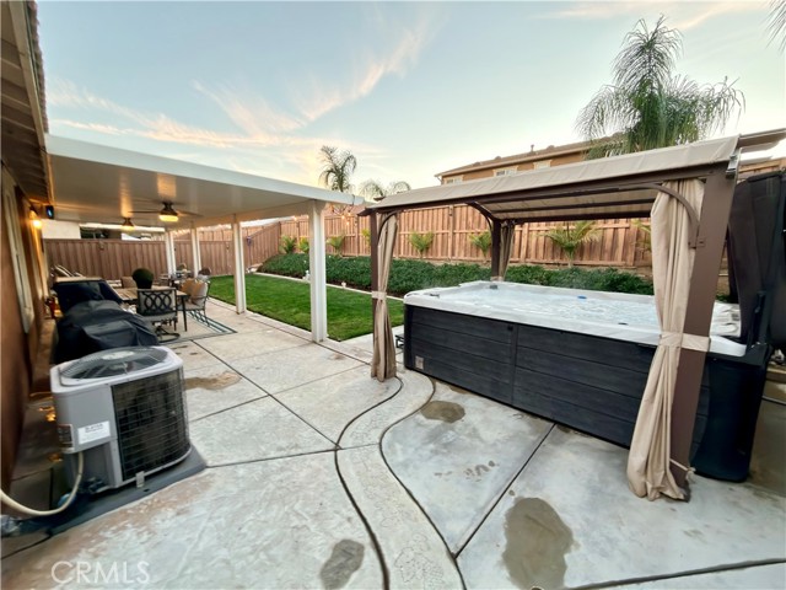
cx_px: 393
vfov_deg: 85.7
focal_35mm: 14
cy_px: 295
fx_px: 318
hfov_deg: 102.1
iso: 50
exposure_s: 1/30
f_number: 2.2
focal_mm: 2.22
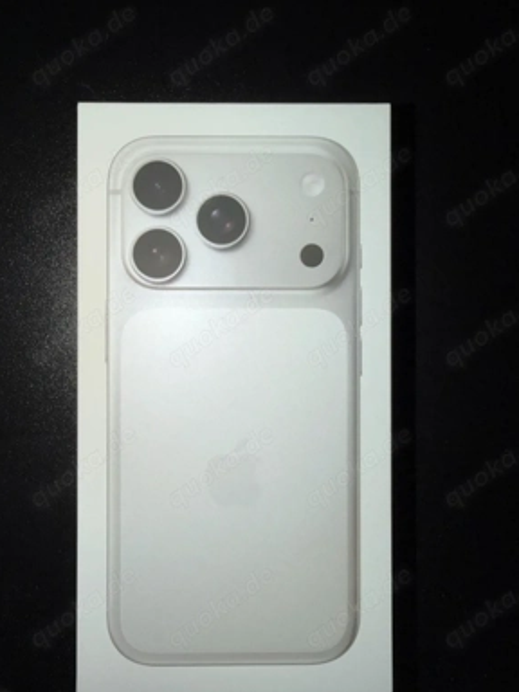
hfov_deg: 54.9
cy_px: 346
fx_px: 500
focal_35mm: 25
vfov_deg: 69.4
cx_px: 260
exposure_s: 1/139
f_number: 2.2
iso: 12
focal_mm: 2.22
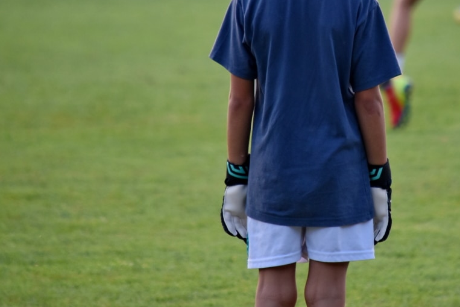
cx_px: 309
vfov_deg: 2.2
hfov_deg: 3.4
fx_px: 7834
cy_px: 75
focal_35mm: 613
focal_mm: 260
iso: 800
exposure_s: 1/200
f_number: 5.6
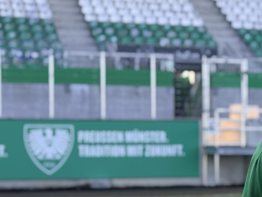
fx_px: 992
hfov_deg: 14.6
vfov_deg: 11.3
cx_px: 308
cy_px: 166
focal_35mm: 131
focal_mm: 6.76
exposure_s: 1/706
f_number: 1.78
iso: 64
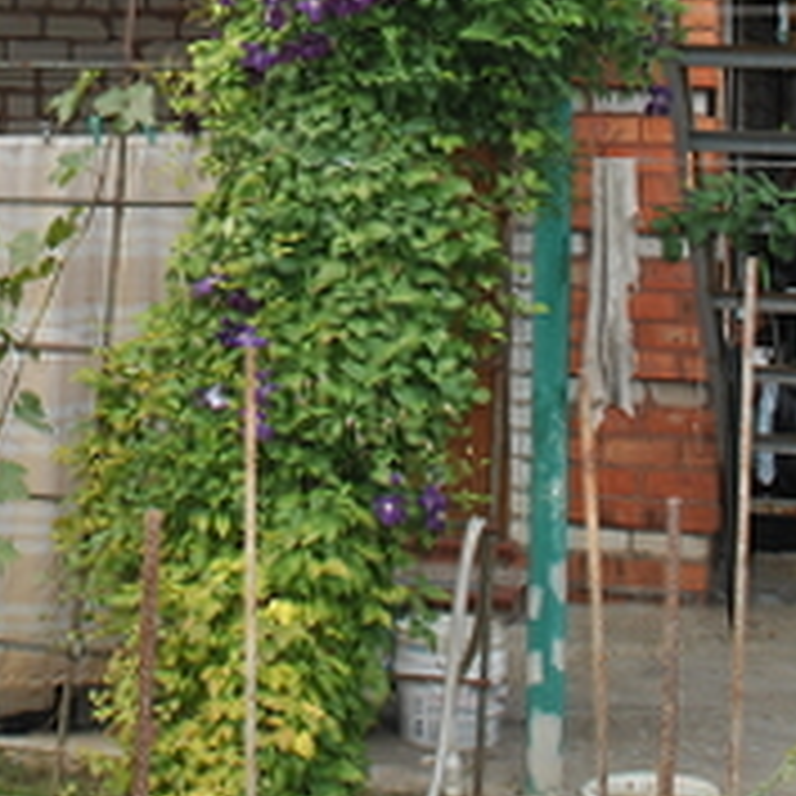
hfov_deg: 18.1
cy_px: -198
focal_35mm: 93
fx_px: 2419
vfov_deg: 17.7
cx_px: -31
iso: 100
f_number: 6.3
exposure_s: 1/200
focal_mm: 18
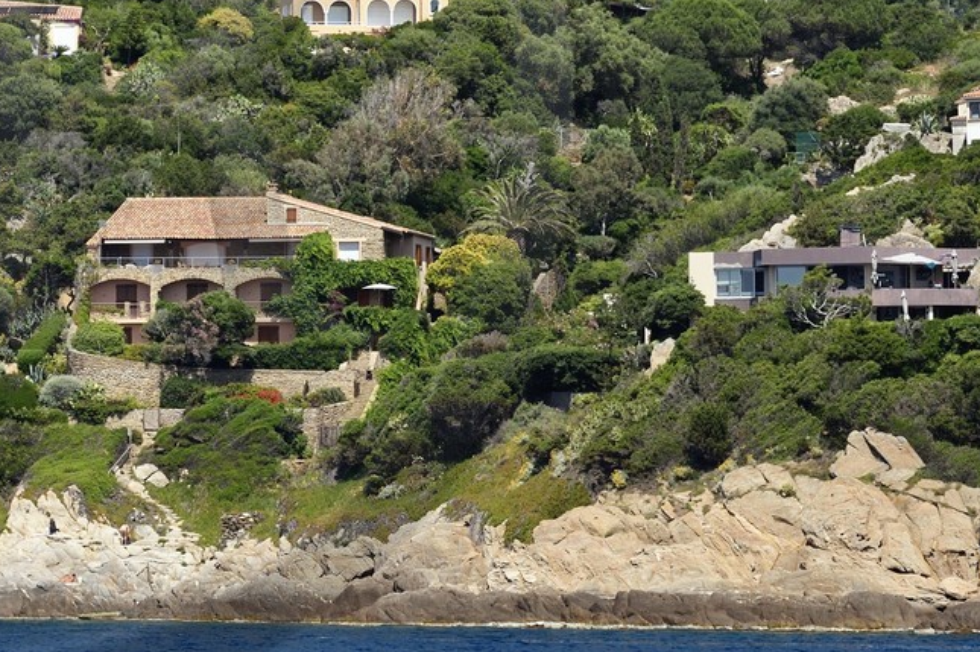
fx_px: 7426
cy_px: 103
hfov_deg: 7.5
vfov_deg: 5.0
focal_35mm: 273
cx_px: -53
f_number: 10
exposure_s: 1/400
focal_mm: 110
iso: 200
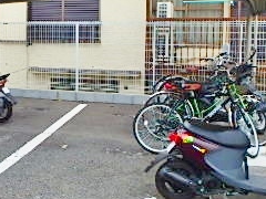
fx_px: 430
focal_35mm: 56
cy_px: 81
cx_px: 50
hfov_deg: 33.3
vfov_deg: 26.1
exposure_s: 1/160
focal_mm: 3.7
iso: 125
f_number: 3.5
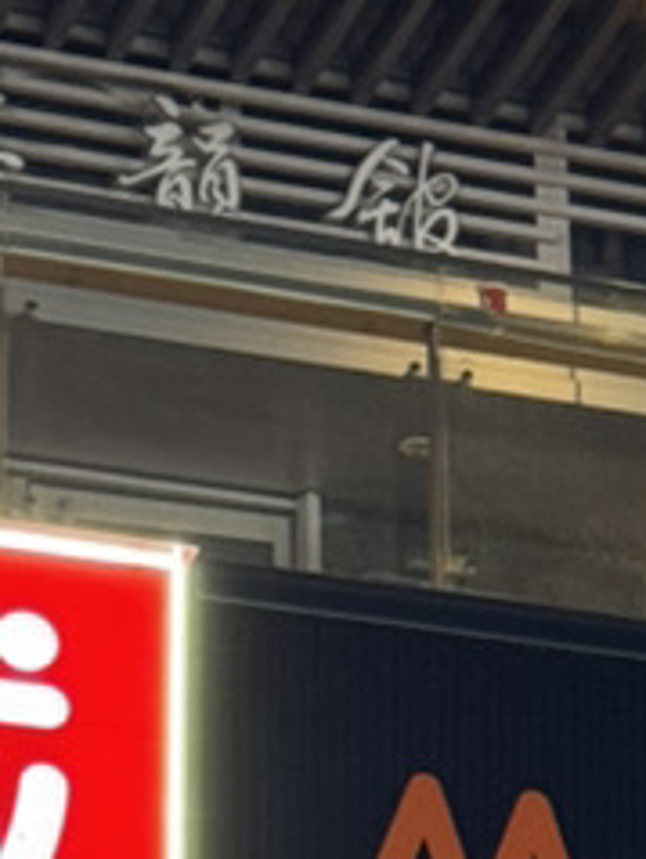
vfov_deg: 8.1
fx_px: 6011
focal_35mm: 242
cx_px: 1472
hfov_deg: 5.9
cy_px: 924
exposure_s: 1/33
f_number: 1.78
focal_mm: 6.76
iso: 200
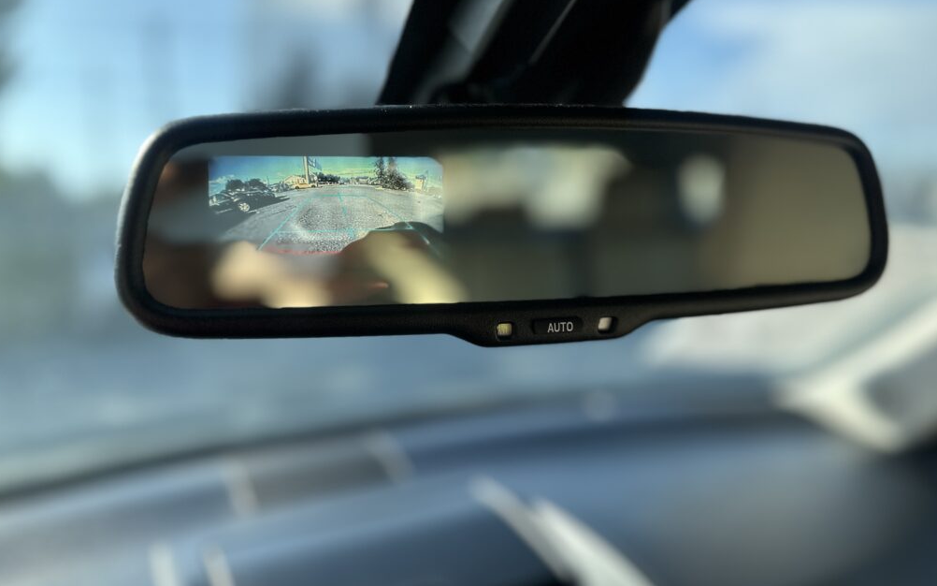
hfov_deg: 70.4
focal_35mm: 26
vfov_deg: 47.4
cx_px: 472
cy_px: 243
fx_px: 664
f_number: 1.78
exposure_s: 1/1289
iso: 80
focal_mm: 6.86
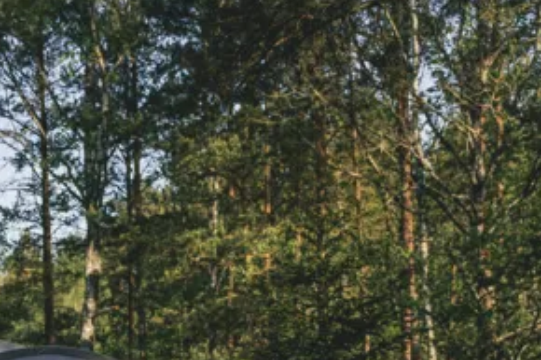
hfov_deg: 24.9
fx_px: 1201
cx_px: 90
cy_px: 430
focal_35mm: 80
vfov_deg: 16.4
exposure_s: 1/640
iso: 200
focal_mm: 29
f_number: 2.8
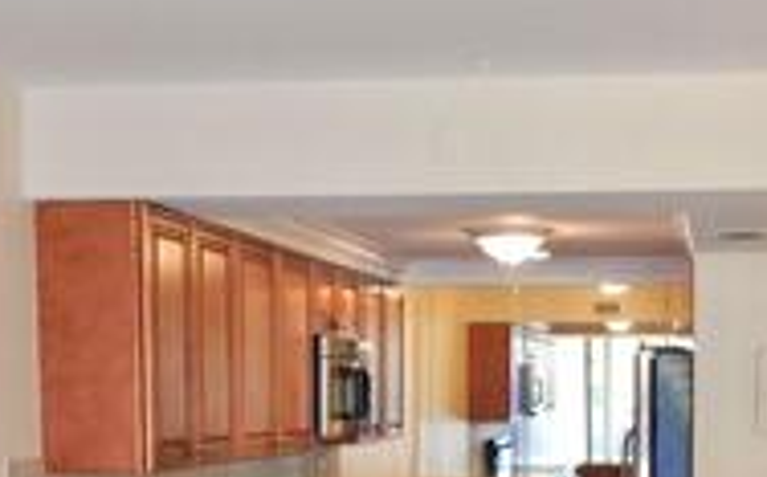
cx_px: 555
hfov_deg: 29.0
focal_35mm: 70
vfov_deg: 17.8
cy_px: 546
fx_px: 1461
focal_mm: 5.6
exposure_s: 1/30
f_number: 3.2
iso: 250
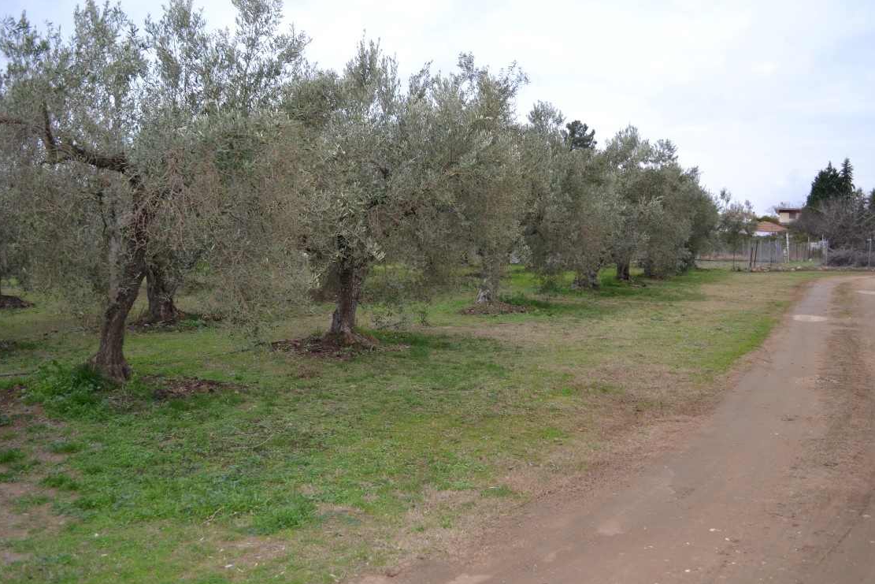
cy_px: 301
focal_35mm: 28
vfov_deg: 46.4
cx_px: 436
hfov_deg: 65.5
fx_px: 681
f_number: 4
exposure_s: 1/125
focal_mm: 18
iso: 110
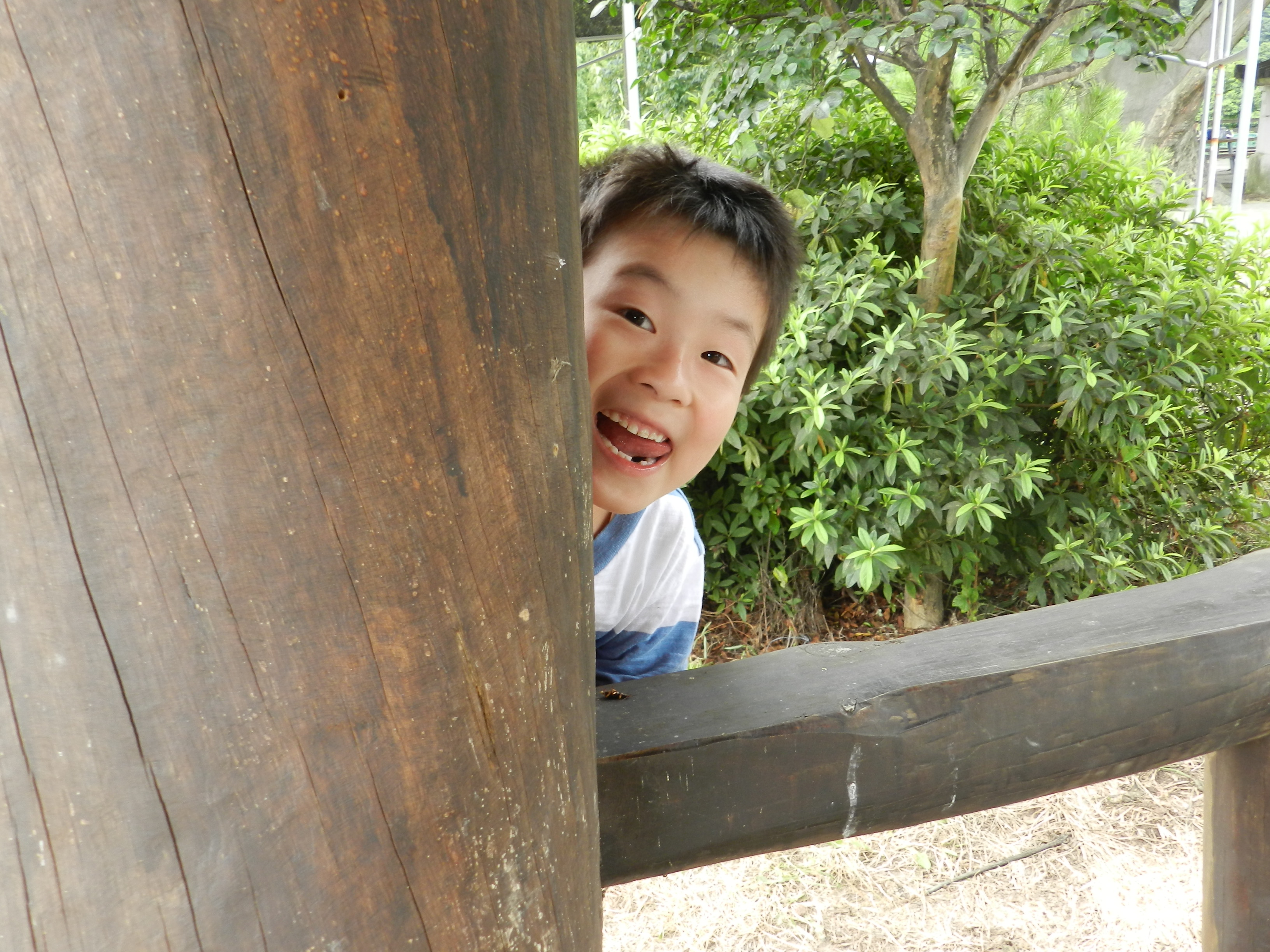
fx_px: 1174
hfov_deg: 56.8
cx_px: 635
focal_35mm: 32
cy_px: 476
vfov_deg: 44.2
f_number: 3.7
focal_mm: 5.6
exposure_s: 1/30
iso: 160
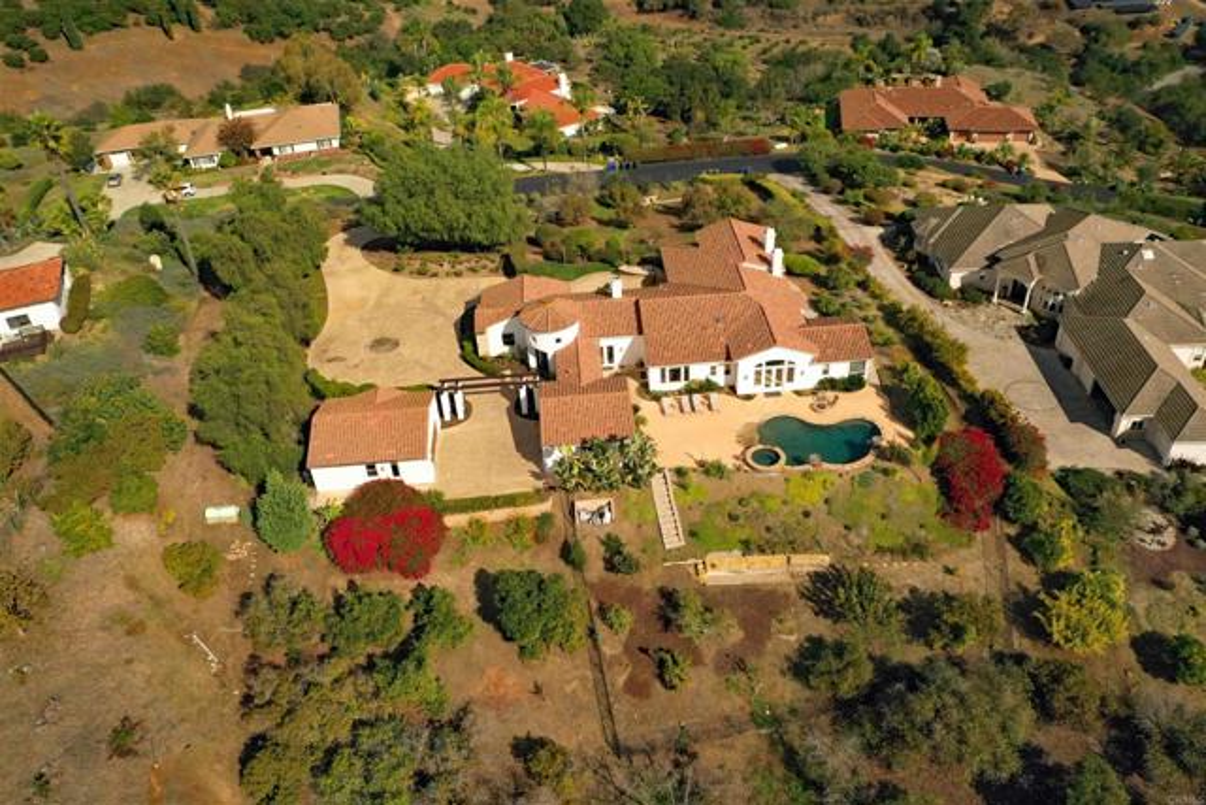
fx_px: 938
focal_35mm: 28
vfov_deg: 46.4
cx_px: 603
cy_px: 402
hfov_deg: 65.5
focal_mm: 10.26
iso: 1600
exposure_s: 1/500
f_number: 5.6
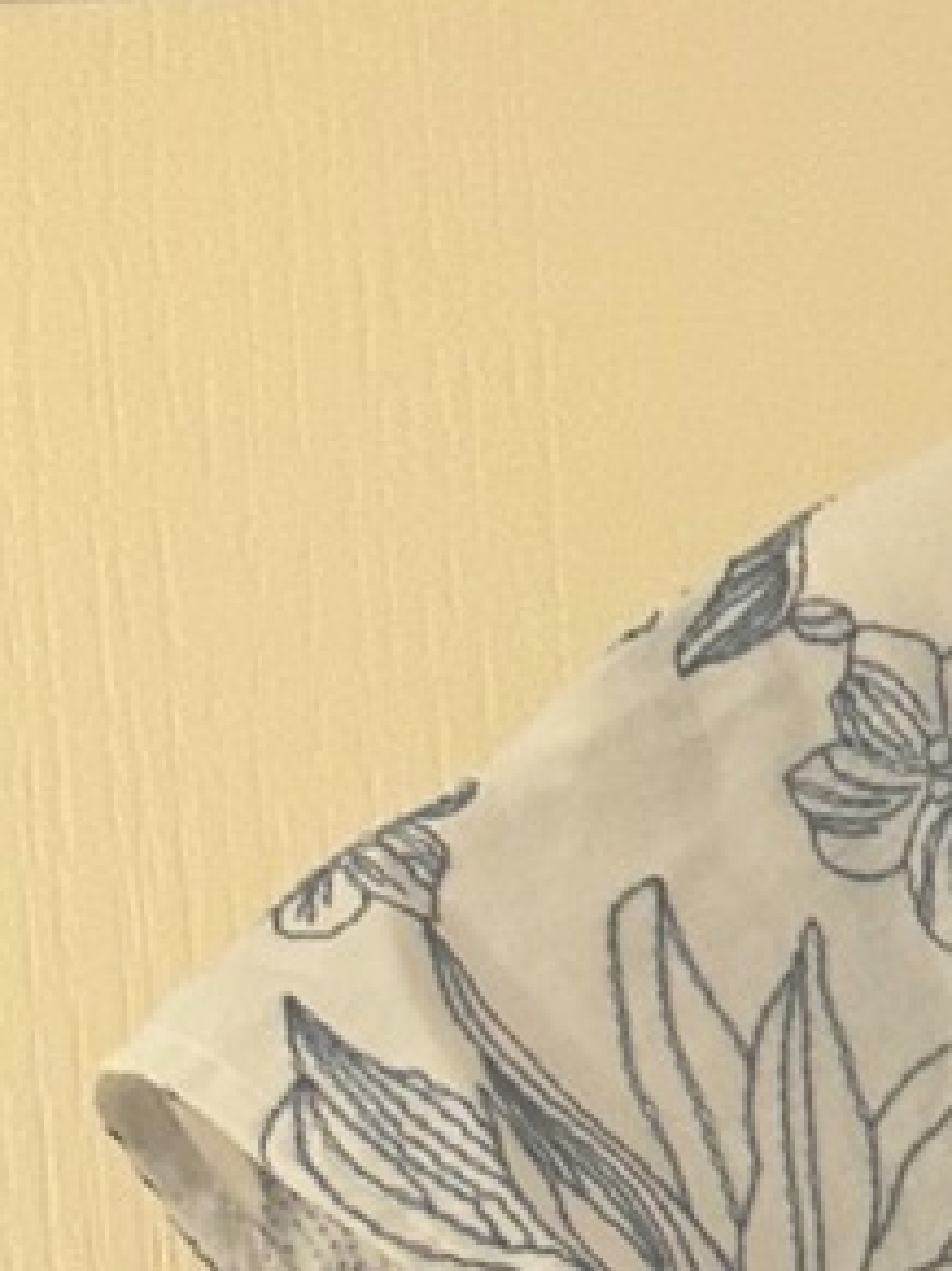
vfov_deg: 11.5
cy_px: 3302
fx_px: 4844
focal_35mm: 132
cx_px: 2389
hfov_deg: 9.7
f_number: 1.78
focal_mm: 6.86
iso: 250
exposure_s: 1/50
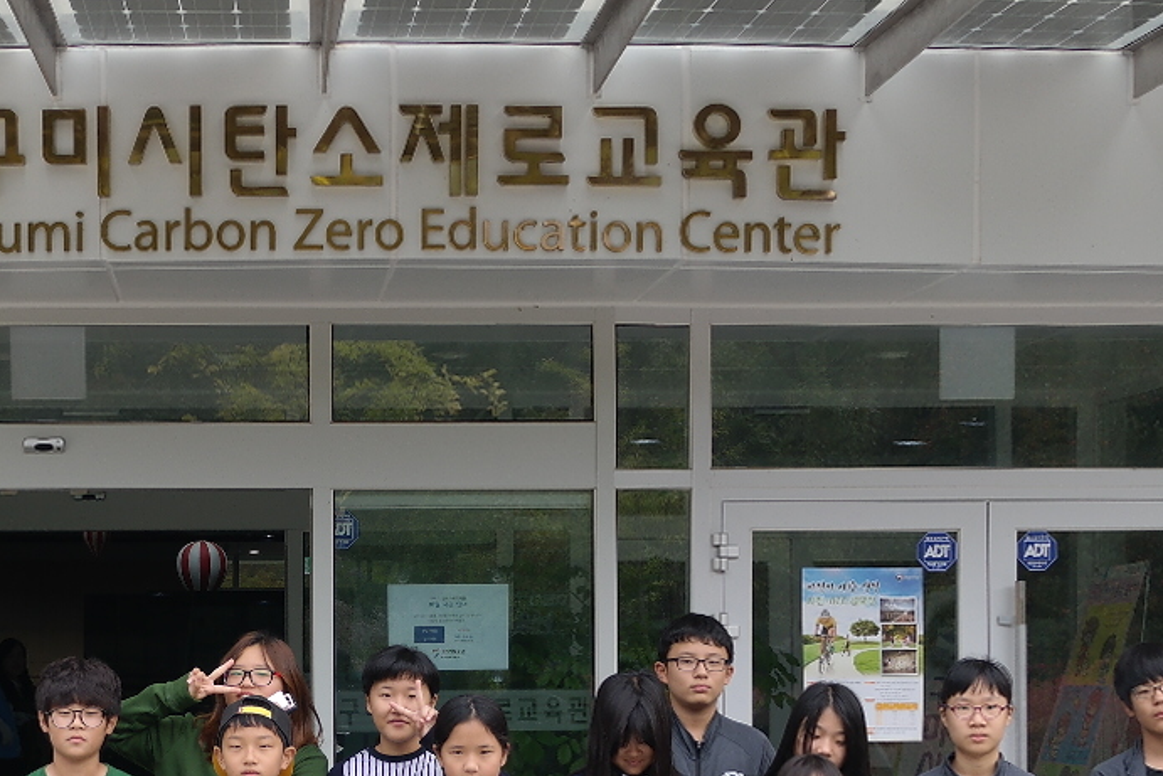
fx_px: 2423
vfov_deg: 18.0
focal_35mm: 75
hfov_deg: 26.6
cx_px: 295
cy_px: 670
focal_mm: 20
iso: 100
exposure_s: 1/125
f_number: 4
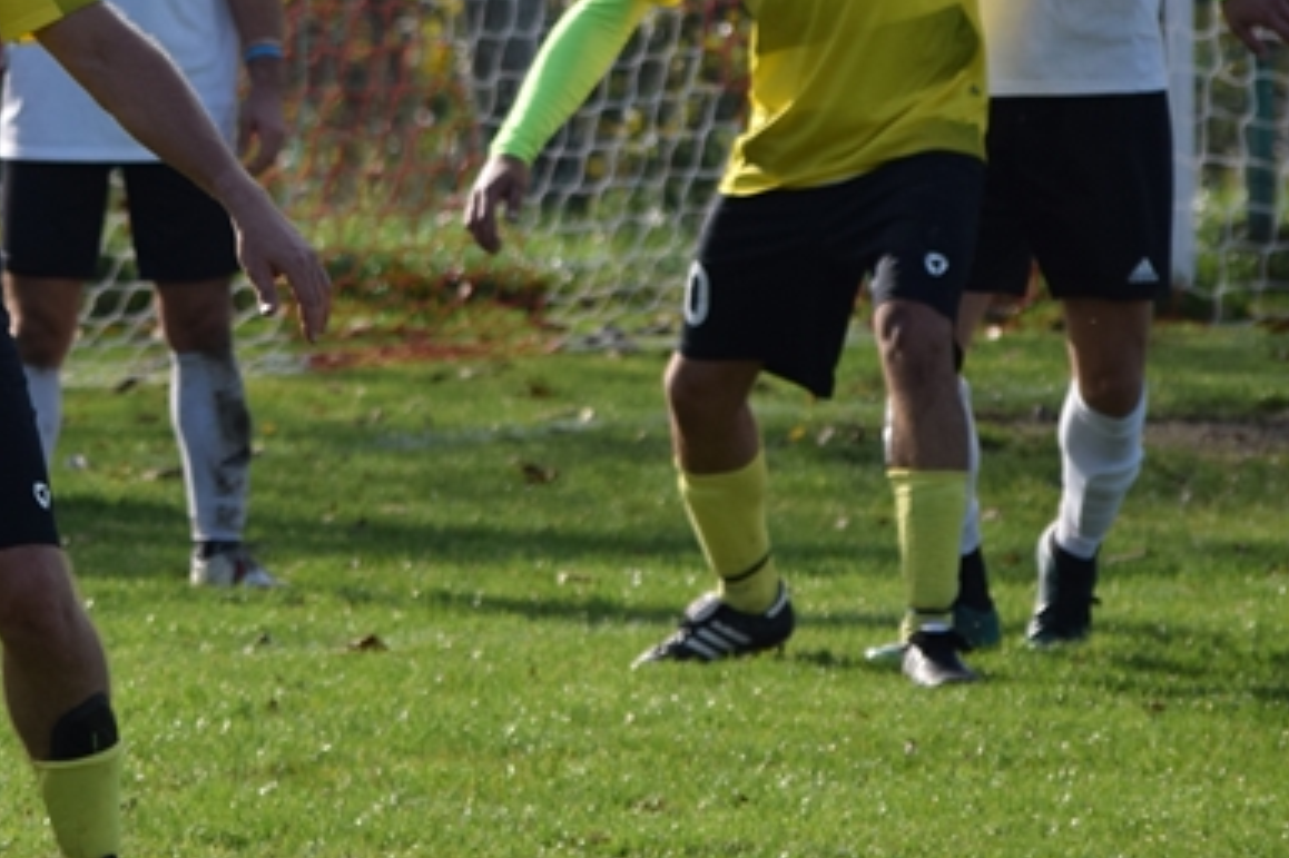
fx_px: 16284
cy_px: -7
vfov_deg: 3.0
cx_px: 124
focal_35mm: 455
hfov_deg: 4.5
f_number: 5.6
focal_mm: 150
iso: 400
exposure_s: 1/1600
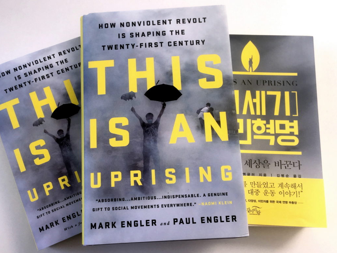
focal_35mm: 33
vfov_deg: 43.0
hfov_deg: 55.3
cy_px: 128
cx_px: 159
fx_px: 321
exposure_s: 1/60
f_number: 2.2
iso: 25
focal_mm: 4.15
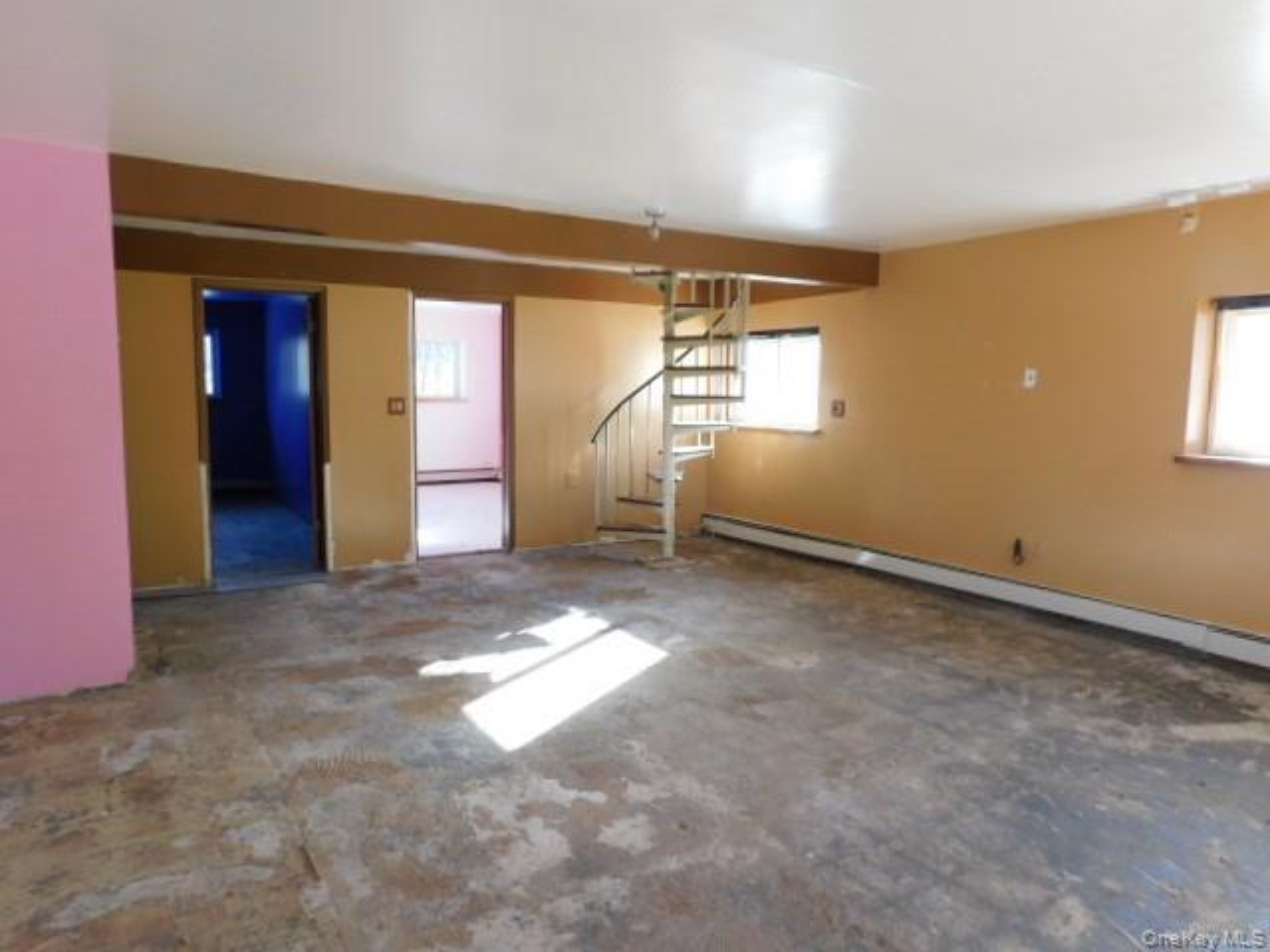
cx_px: 635
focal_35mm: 23
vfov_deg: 58.9
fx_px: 844
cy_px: 476
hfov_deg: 73.9
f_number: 3
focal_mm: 4
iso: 125
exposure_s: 1/30
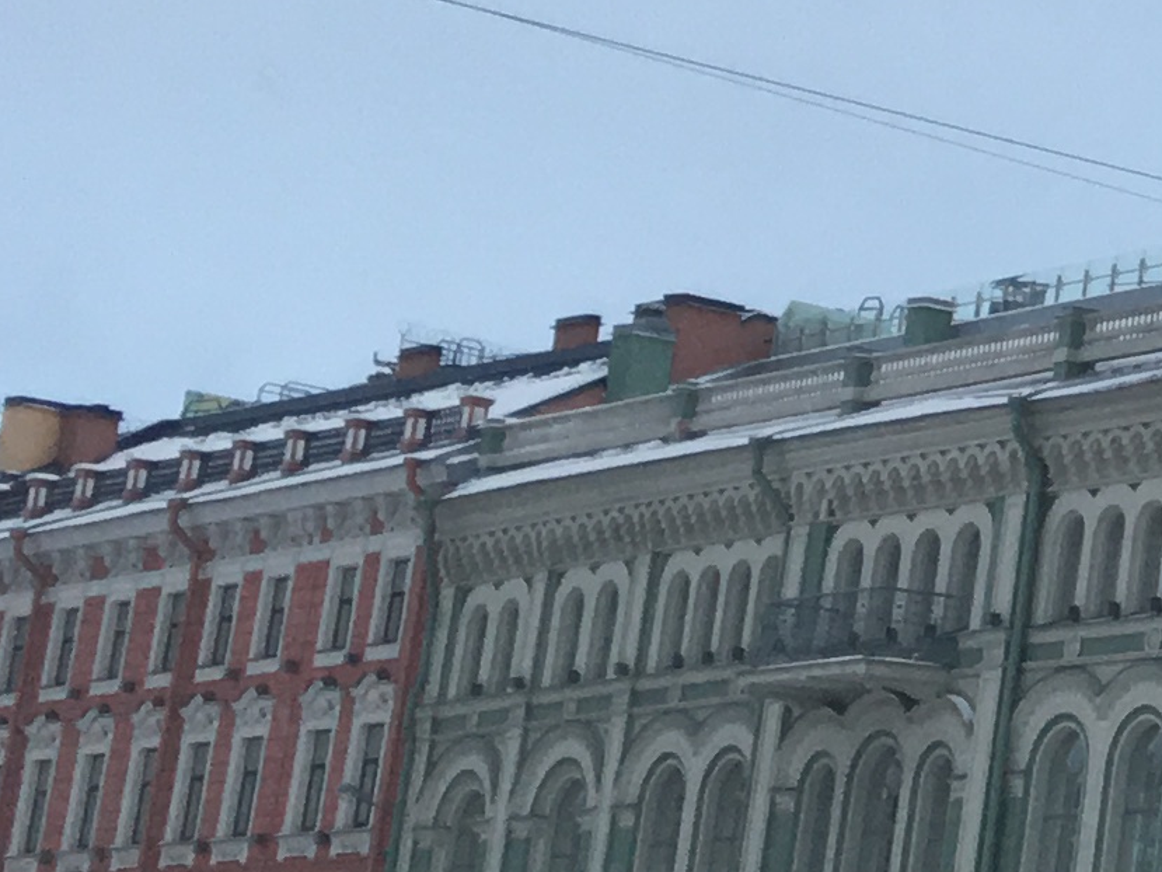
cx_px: 2568
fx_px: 4734
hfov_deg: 11.9
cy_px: -182
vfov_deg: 10.3
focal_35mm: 141
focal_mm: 4.15
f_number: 2.2
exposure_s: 1/100
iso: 40
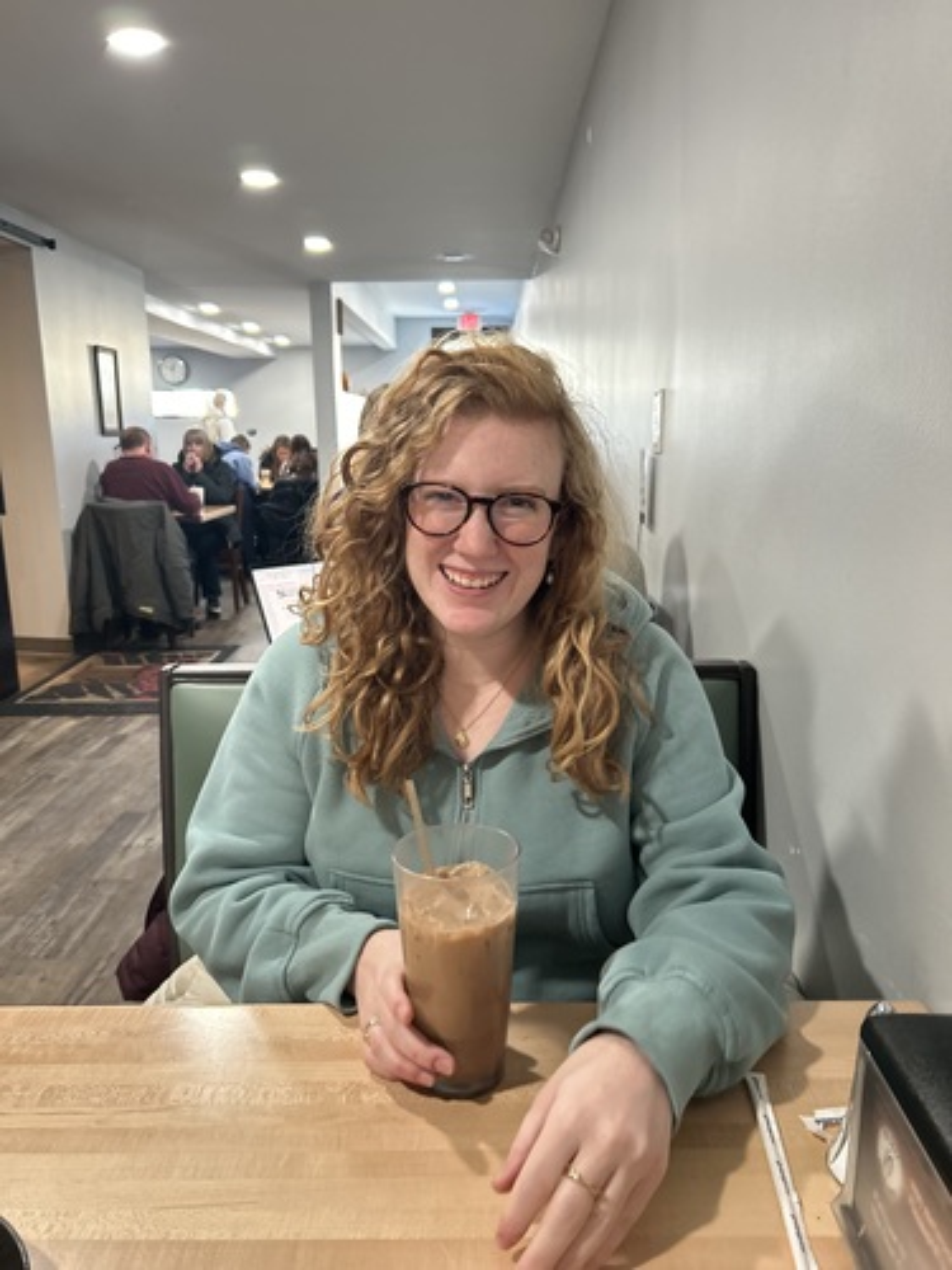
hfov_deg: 53.1
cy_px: 635
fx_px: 953
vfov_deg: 67.3
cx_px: 476
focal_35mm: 26
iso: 200
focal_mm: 5.7
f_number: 1.5
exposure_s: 1/60
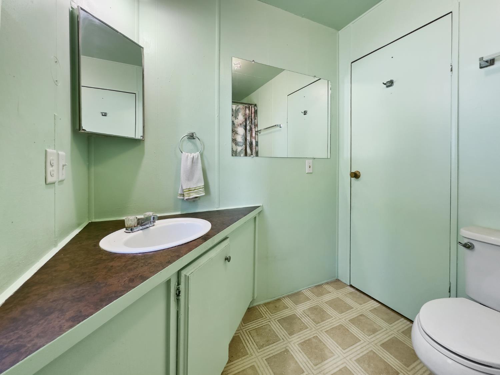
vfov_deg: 85.7
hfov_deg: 102.1
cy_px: 188
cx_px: 250
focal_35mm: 14
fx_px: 202
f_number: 2.2
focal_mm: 2.22
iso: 250
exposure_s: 1/60
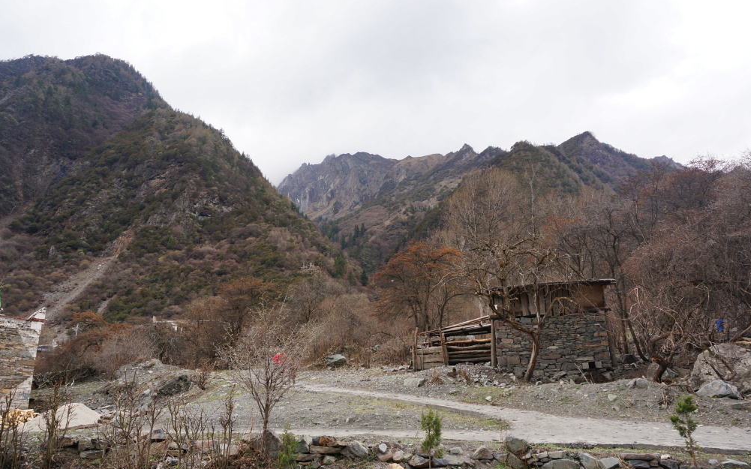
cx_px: 371
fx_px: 512
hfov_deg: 72.6
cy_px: 252
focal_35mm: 25
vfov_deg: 49.2
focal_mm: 16
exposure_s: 1/60
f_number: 6.3
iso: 100
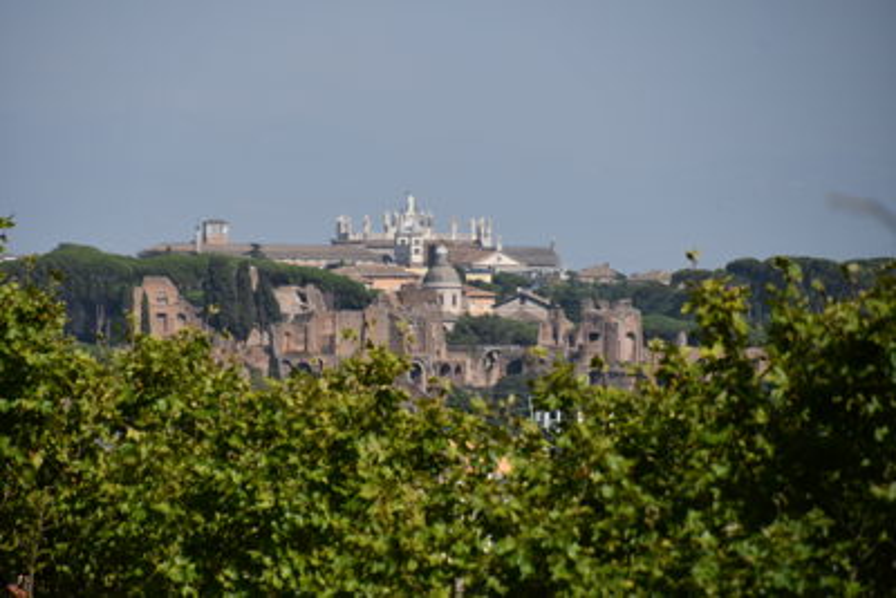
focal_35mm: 315
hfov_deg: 6.5
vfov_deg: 4.4
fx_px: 7842
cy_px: 299
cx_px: 448
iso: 100
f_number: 6.3
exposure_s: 1/1000
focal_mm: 210
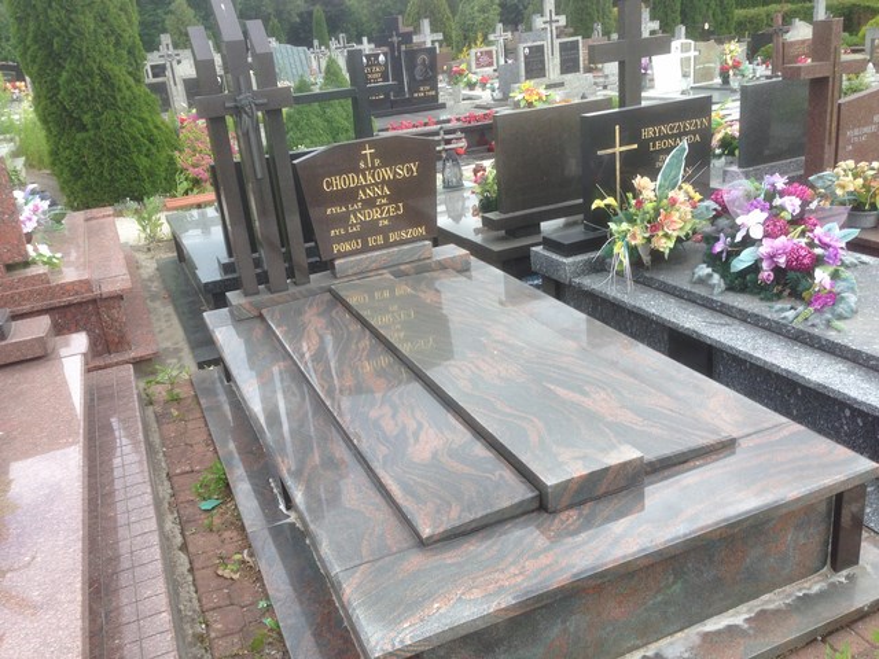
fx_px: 838
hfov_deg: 55.4
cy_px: 330
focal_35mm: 33
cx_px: 440
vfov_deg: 42.9
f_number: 2.4
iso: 50
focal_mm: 4.12
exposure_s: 1/401
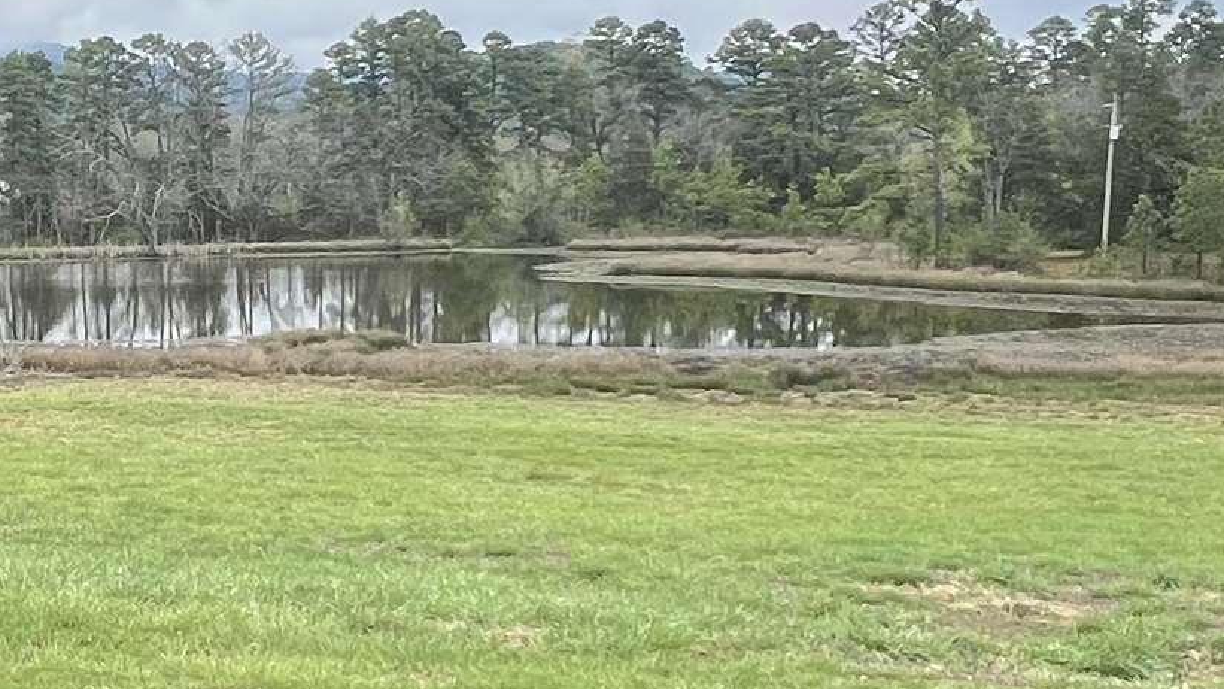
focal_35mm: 53
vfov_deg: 22.6
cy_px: 339
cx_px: -25
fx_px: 1720
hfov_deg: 35.1
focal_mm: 1.57
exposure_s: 1/786
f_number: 1.8
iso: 32
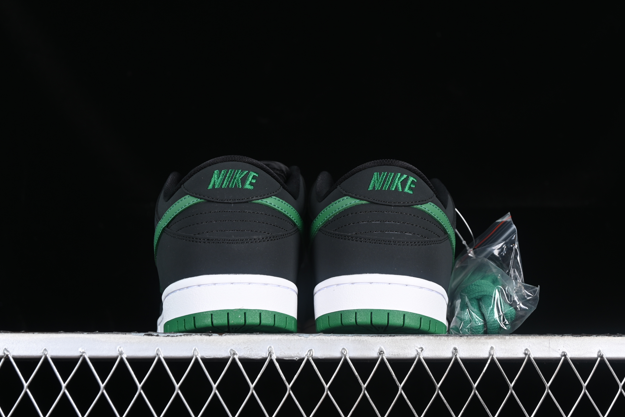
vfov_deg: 18.0
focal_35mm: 76
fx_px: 1319
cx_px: 314
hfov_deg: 26.6
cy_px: 206
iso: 160
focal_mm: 50
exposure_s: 1/60
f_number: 6.3
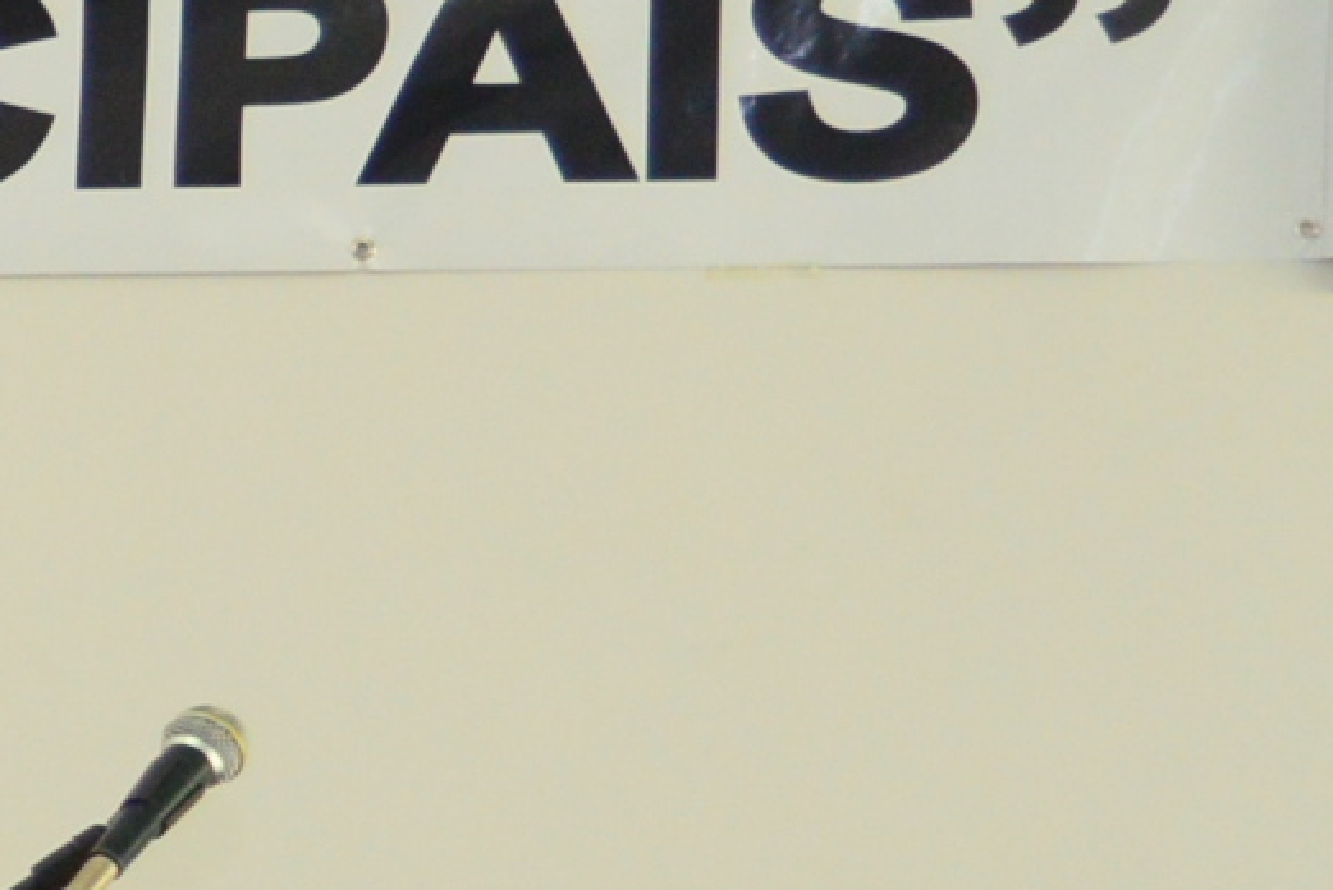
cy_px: 586
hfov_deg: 7.3
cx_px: -2441
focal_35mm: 254
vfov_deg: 5.4
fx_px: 9410
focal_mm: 44
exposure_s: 1/125
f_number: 4
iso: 1600
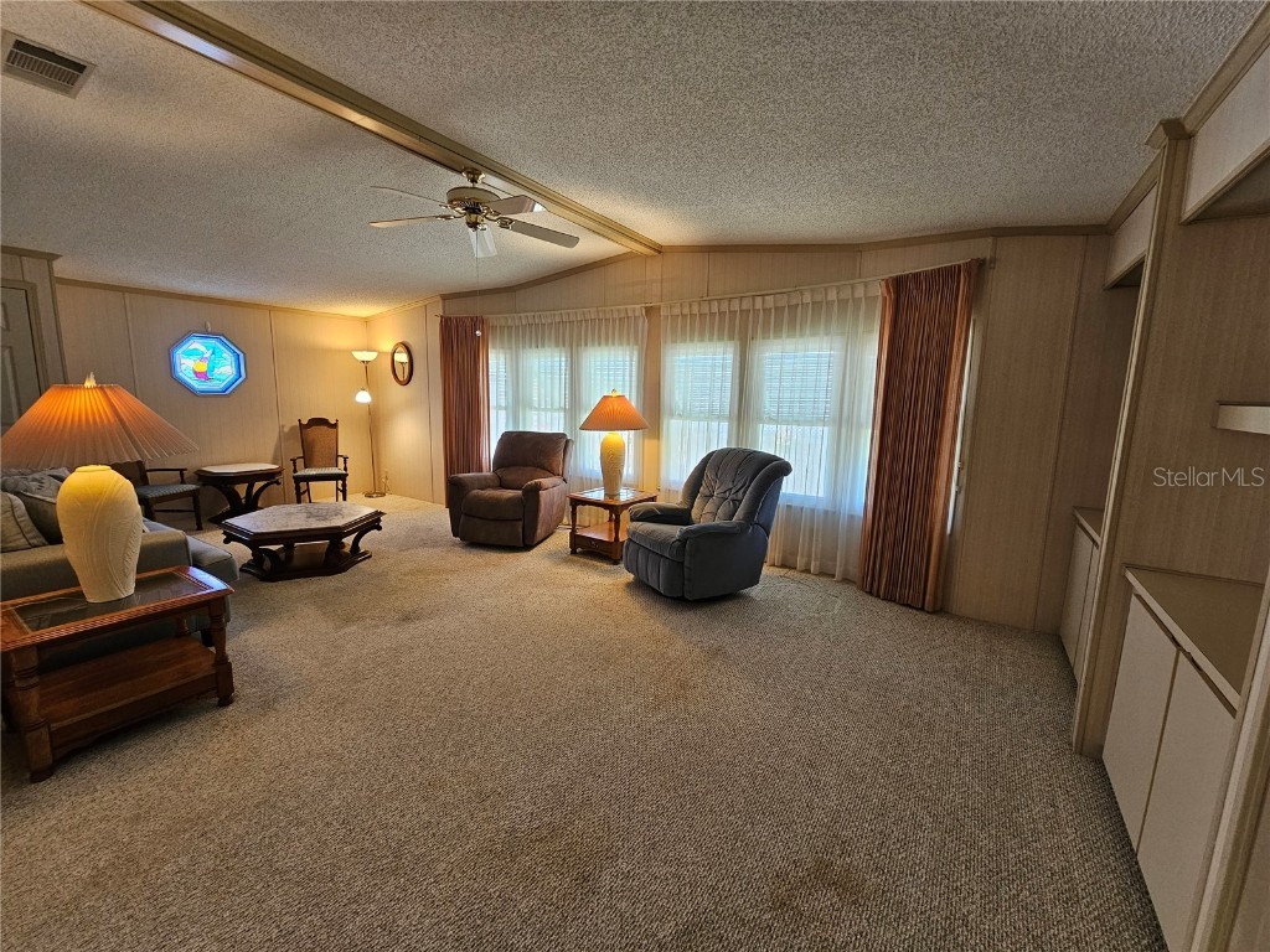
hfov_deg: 106.2
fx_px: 477
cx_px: 635
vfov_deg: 89.9
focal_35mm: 13
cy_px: 476
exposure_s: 1/60
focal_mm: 2.2
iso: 200
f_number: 2.2
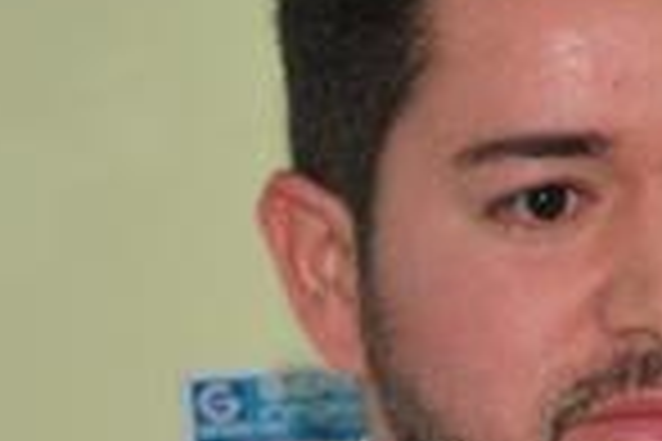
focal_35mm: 262
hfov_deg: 7.8
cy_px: 610
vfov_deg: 5.2
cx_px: 901
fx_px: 4818
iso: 1800
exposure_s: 1/60
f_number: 4.5
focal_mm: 40
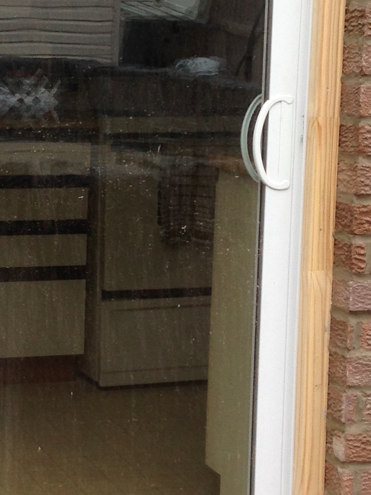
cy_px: 175
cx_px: -53
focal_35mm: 108
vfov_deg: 18.2
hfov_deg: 13.4
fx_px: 1543
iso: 50
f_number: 2.4
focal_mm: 4.12
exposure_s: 1/258
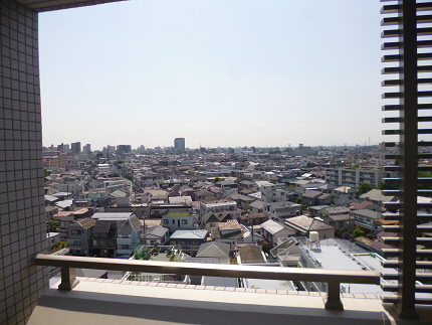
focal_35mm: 24
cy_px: 162
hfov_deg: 71.6
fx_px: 300
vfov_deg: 56.9
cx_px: 216
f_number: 9
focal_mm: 4.3
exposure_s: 1/200
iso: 100
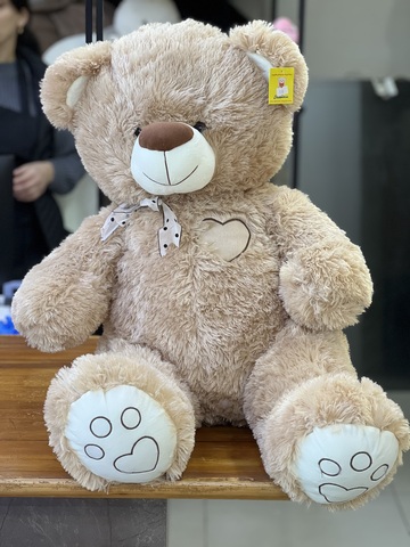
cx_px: 205
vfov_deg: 25.3
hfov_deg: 19.1
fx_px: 1216
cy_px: 274
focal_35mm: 77
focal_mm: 9
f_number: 2.8
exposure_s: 1/100
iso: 125
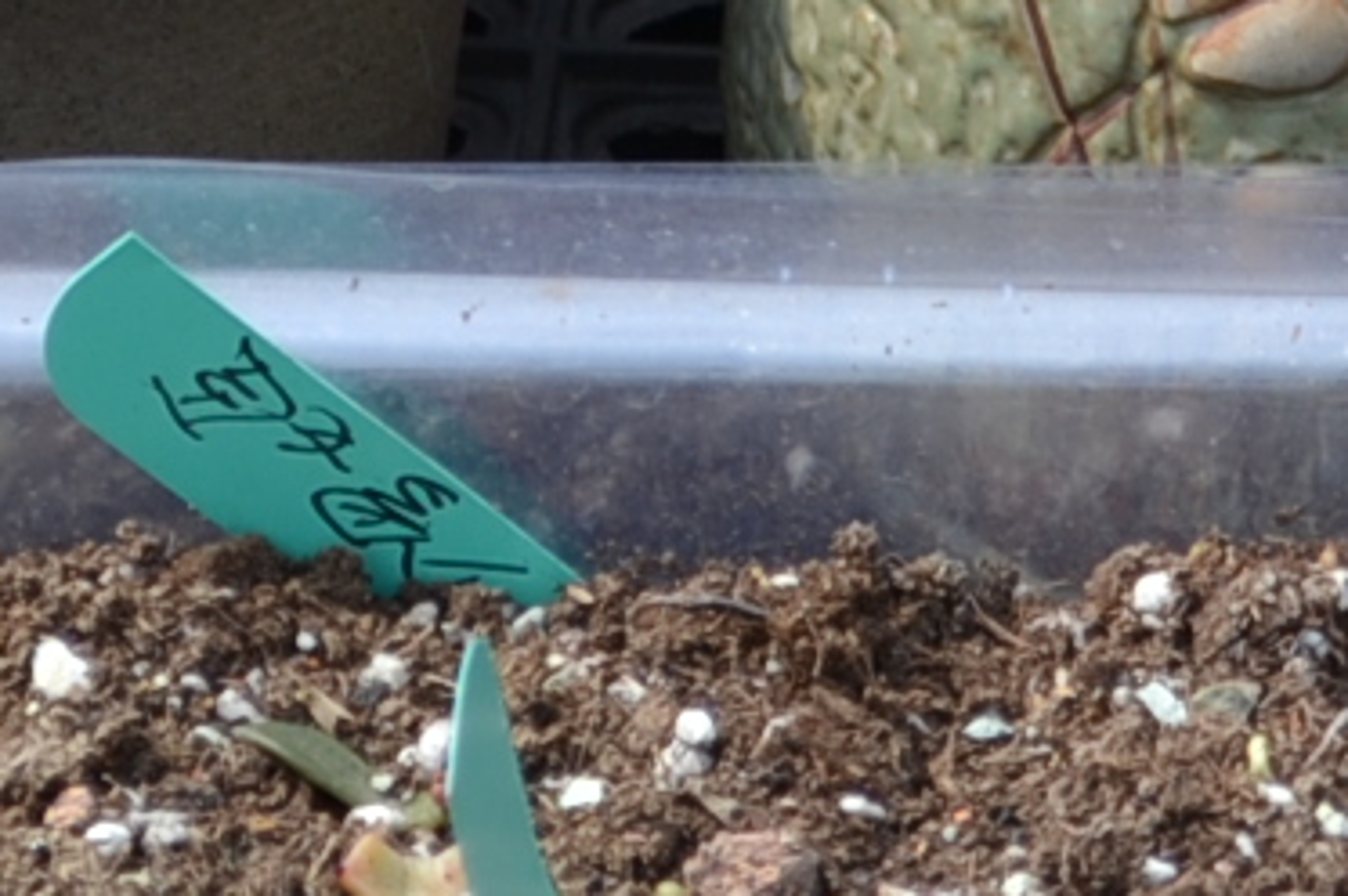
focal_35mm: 510
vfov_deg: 2.7
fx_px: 19083
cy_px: -939
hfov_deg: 4.0
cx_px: 1449
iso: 100
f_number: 7.1
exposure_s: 1/200
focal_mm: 55
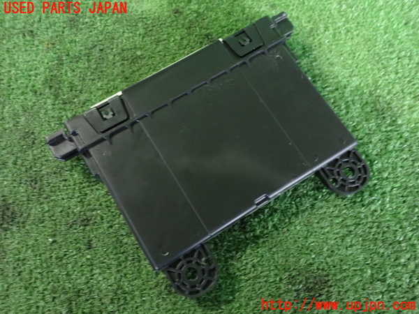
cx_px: 210
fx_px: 363
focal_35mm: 30
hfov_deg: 60.0
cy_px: 157
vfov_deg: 46.8
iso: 800
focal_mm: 5.4
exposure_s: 1/30
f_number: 2.3
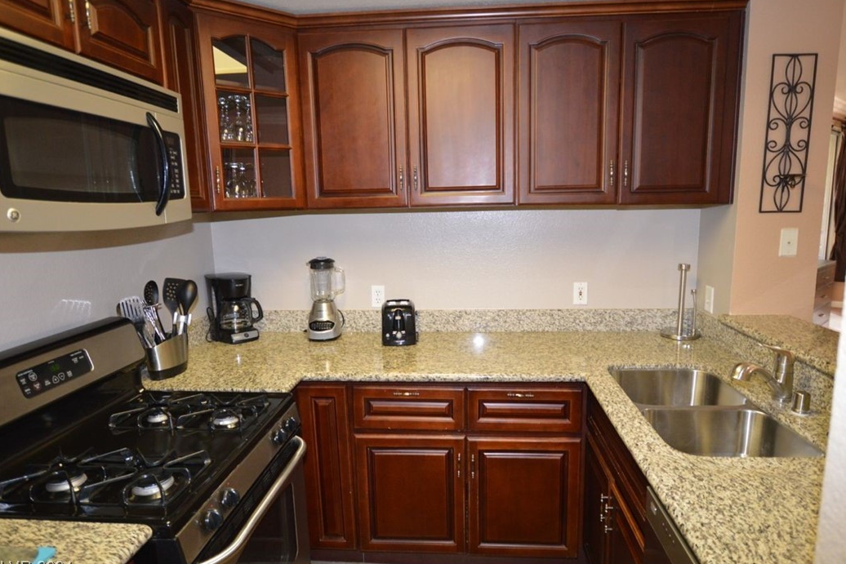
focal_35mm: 22
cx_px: 439
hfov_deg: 78.5
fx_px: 517
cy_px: 290
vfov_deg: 57.2
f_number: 3.5
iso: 1600
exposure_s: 1/60
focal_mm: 14
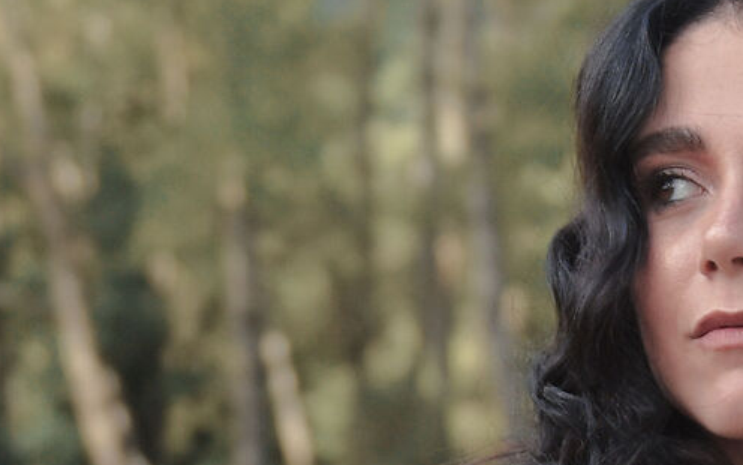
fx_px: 3098
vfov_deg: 8.3
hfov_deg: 12.9
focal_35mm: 153
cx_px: 1120
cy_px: 741
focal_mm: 31
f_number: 2.8
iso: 320
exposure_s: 1/2000
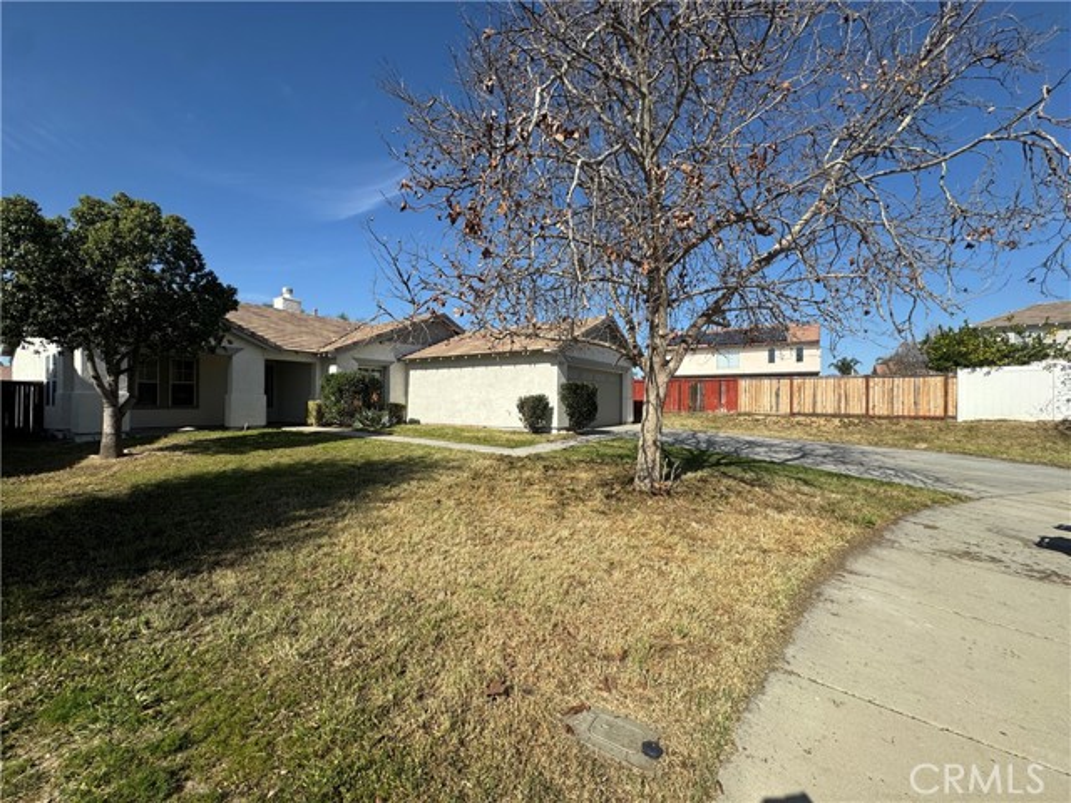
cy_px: 402
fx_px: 433
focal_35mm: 14
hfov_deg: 102.1
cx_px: 536
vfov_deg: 85.7
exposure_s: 1/2494
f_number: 2.2
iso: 50
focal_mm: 2.22
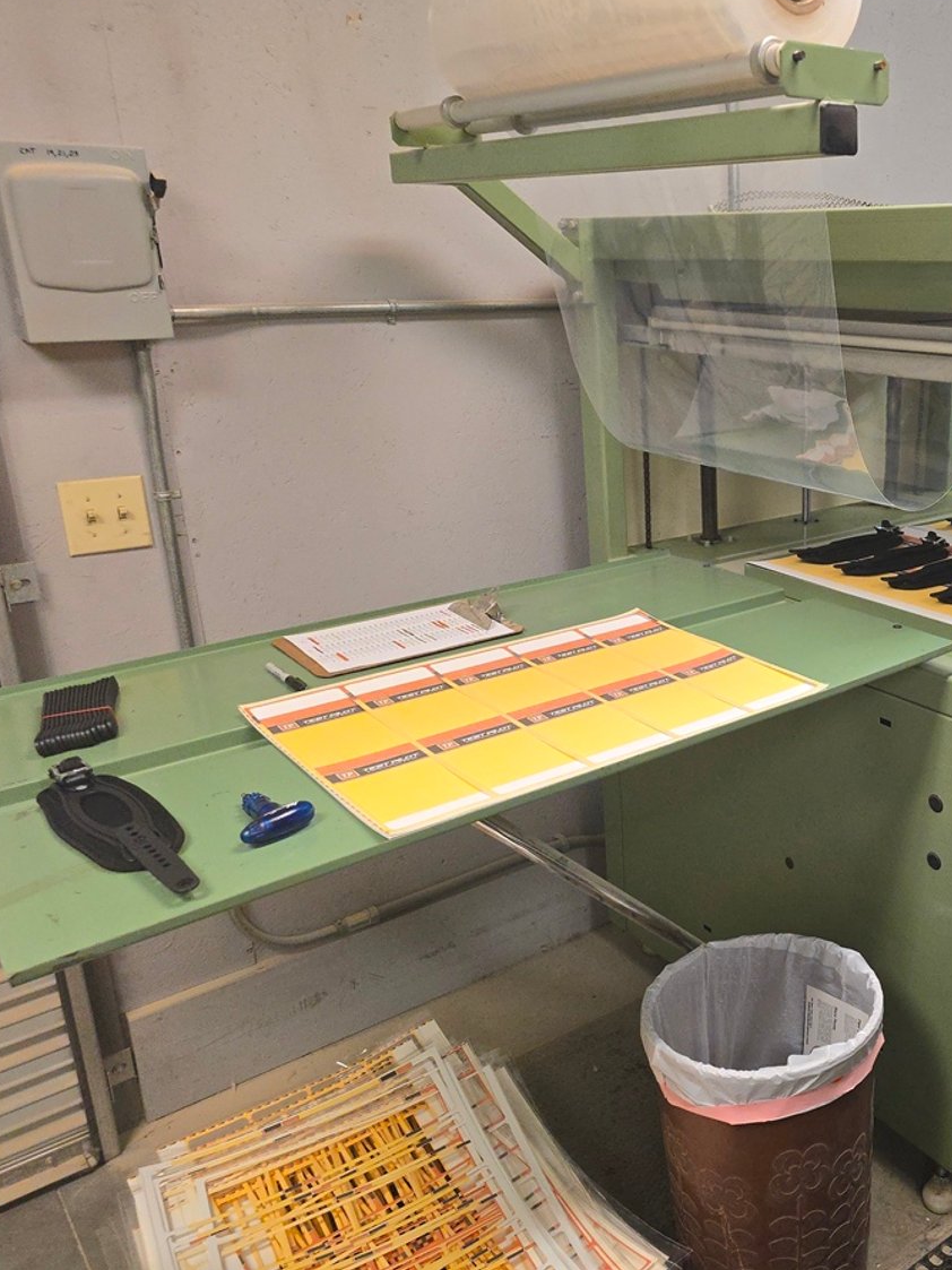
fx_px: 1137
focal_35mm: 31
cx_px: 792
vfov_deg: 58.4
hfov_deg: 42.9
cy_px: 629
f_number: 1.7
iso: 400
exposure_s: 1/120
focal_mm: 6.3
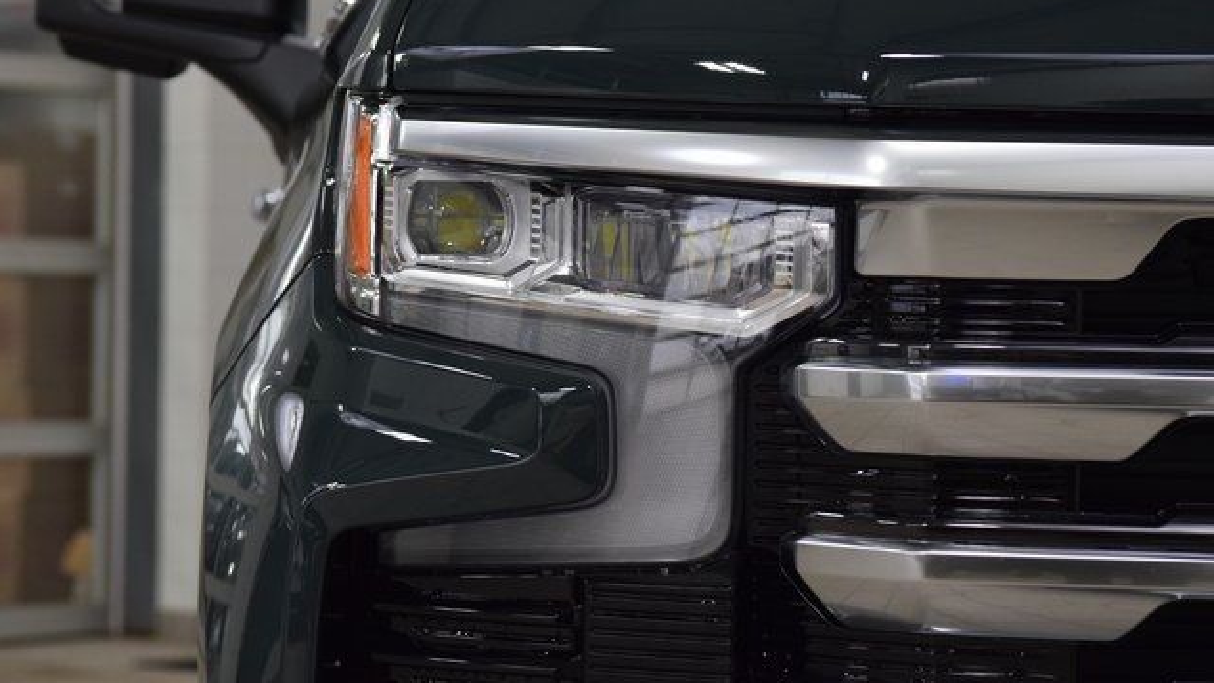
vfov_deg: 10.9
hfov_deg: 19.3
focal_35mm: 111
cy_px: 326
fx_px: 3574
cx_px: 609
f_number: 5.6
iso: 1600
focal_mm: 70
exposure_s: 1/125
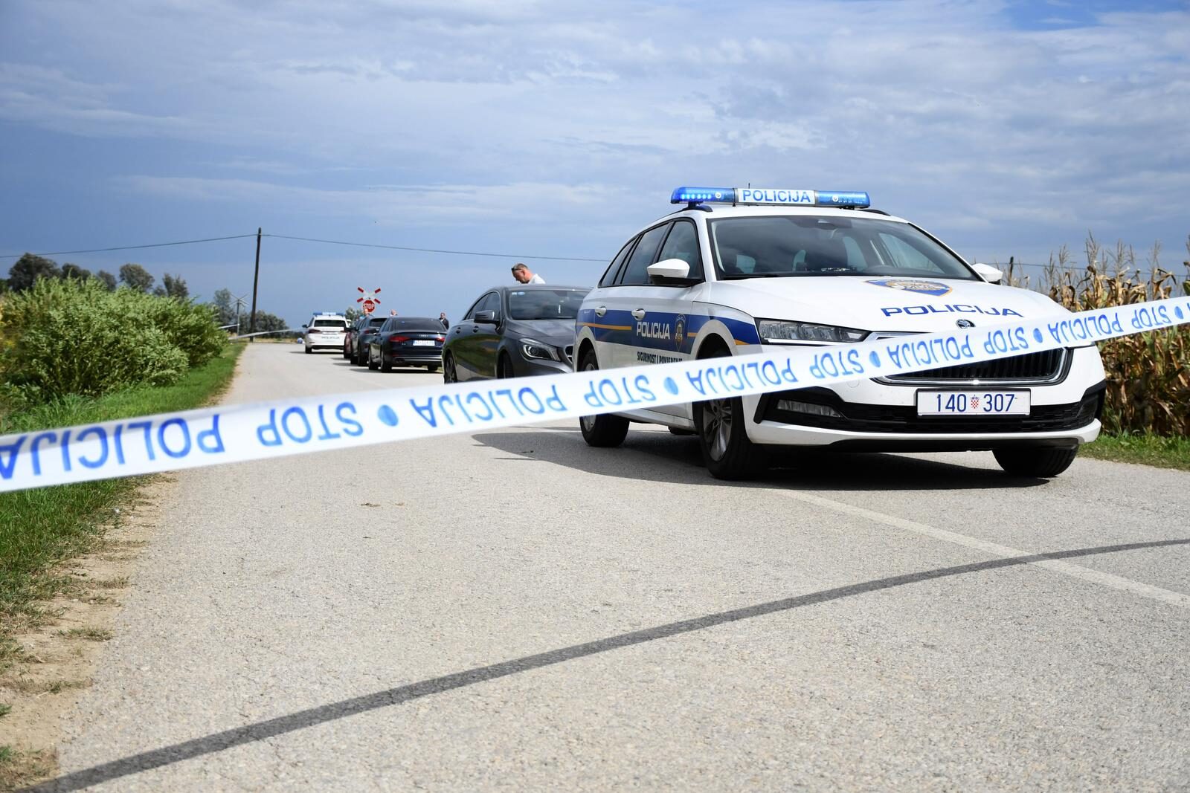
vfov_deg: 28.1
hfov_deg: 41.1
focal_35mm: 48
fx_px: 1587
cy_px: 396
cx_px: 595
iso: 500
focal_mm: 32
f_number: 4
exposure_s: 1/8000
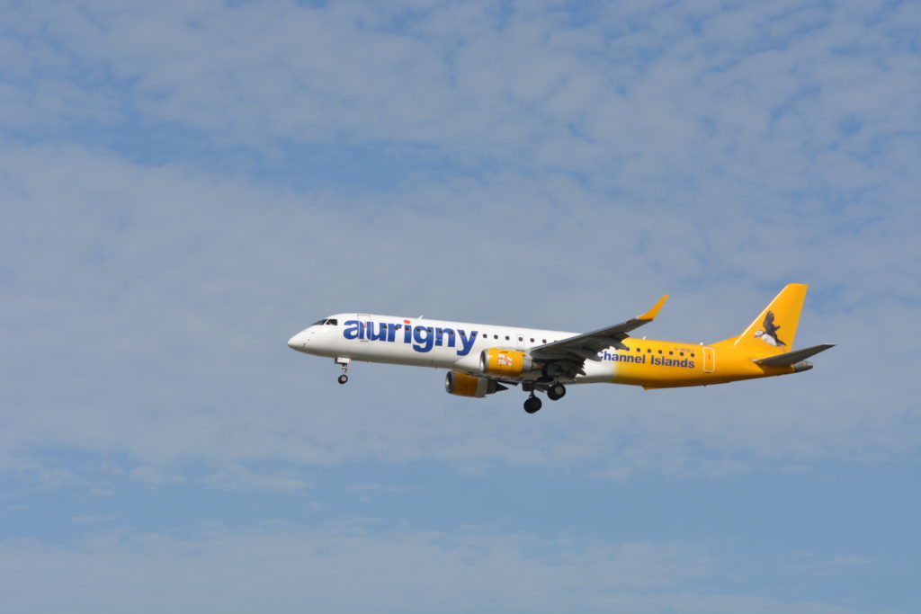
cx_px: 460
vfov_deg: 7.6
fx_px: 4605
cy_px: 307
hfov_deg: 11.4
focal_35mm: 180
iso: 200
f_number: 7.1
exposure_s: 1/1000
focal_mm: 120
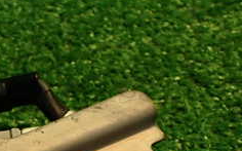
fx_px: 534
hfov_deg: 23.5
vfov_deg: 15.6
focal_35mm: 81
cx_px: -41
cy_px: 167
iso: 250
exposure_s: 1/30
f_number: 2.3
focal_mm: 5.4
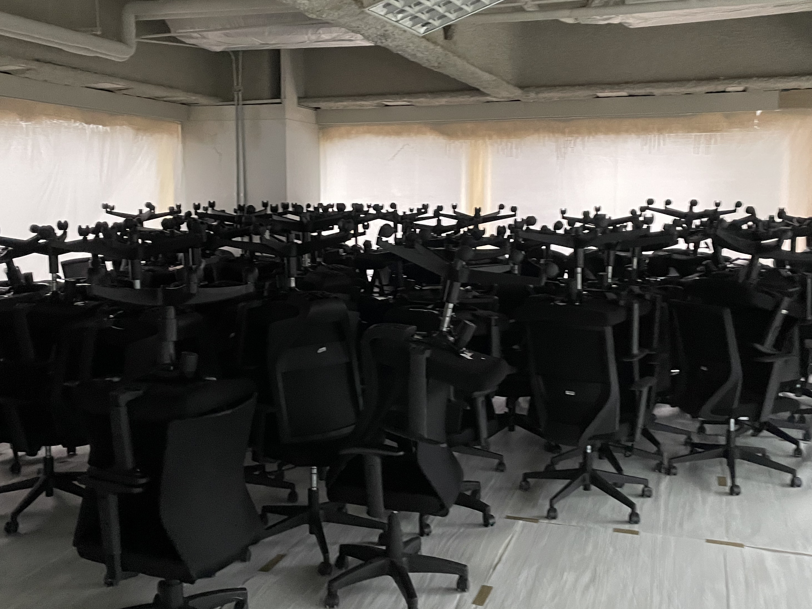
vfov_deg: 39.7
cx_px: 383
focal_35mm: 36
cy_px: 297
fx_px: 844
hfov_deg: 51.3
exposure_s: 1/34
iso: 640
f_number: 1.6
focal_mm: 4.2
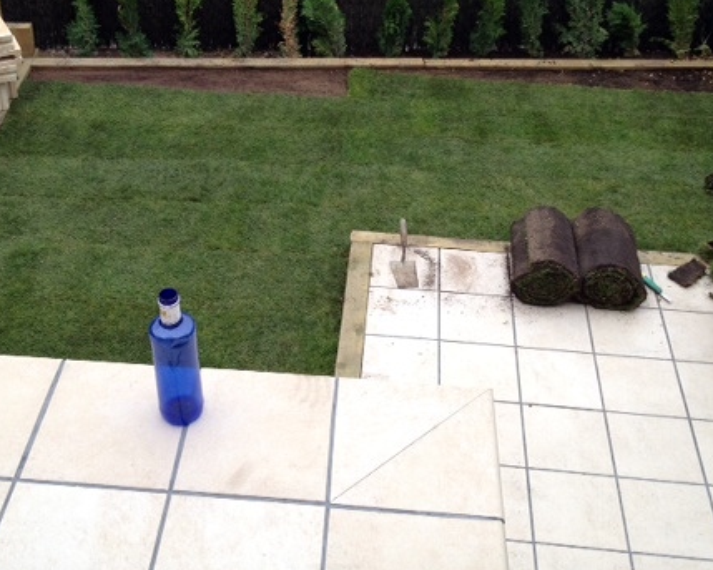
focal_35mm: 51
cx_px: 301
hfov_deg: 36.6
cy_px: 176
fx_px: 1076
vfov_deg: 29.4
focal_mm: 4.28
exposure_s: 1/183
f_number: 2.4
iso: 64
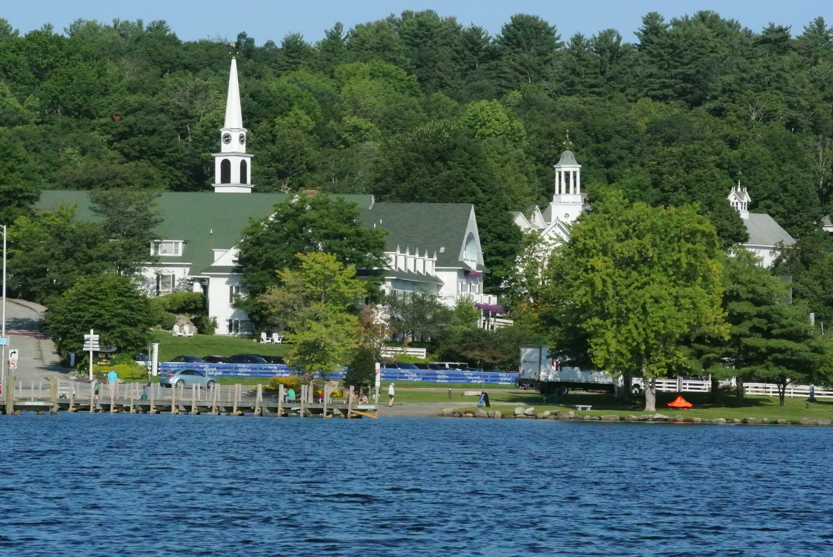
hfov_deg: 10.3
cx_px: 416
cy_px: 278
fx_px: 4633
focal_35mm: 200
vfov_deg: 6.9
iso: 3200
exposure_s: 1/6400
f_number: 10
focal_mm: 74.3
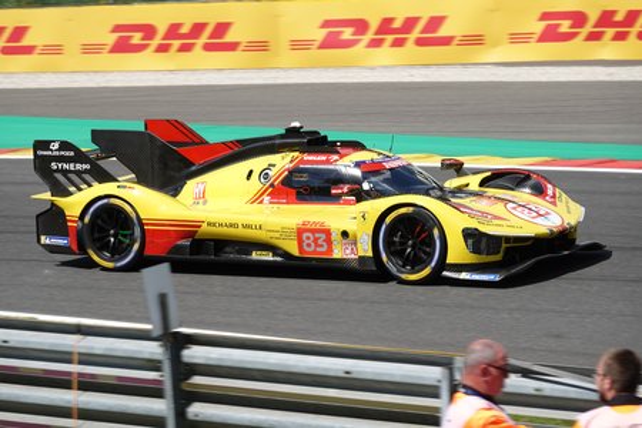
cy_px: 214
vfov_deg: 7.2
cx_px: 321
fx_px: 3424
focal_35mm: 192
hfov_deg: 10.7
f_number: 4.5
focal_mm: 70.27
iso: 100
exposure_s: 1/800
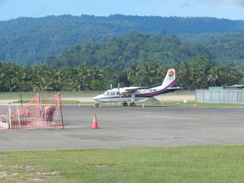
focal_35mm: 115
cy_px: 92
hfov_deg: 17.1
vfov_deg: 12.9
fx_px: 811
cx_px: 122
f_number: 4.6
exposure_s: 1/800
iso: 125
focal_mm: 20.5
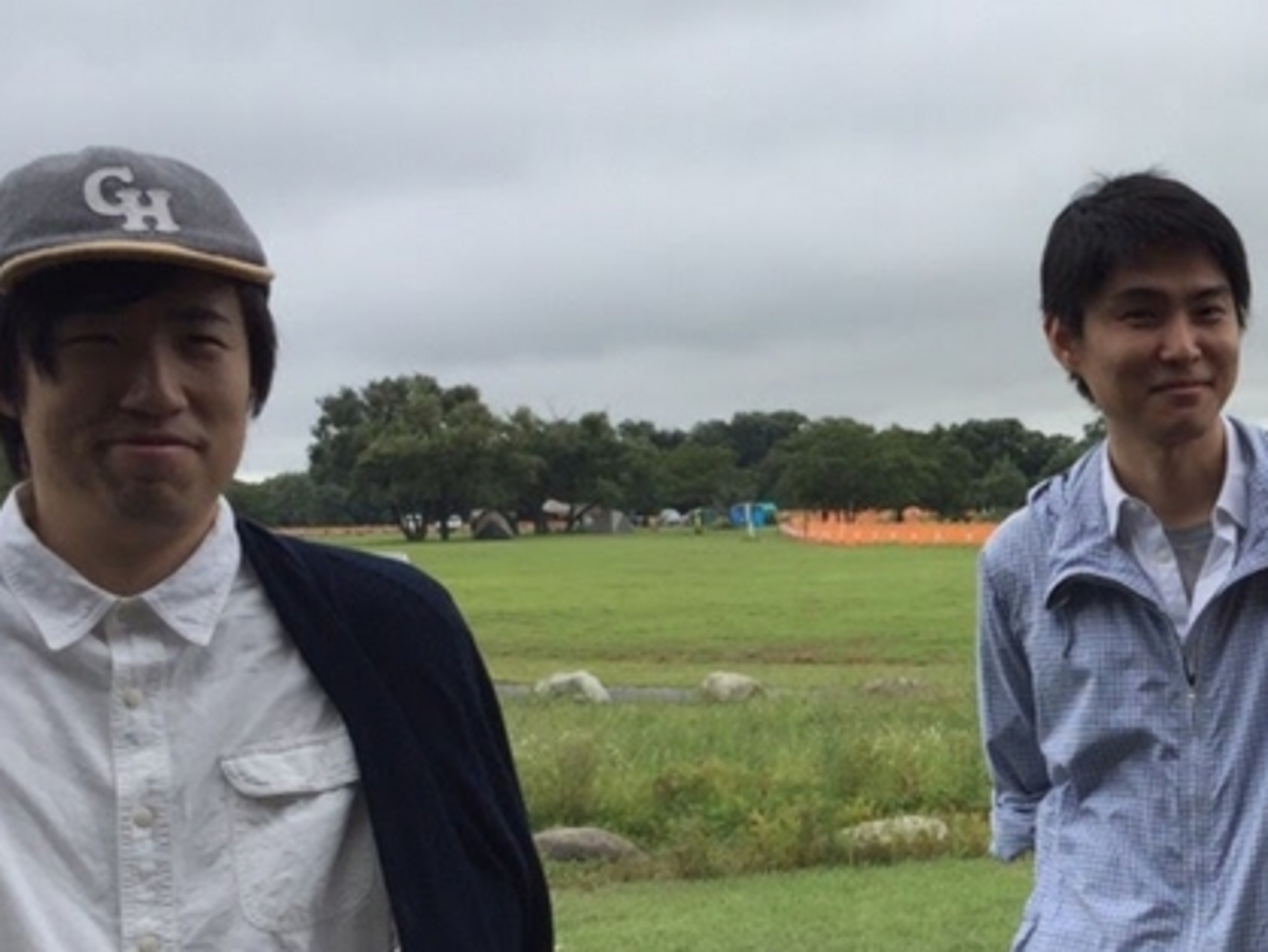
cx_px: 1307
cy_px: 709
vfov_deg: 20.6
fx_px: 2602
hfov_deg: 25.8
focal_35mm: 71
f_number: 2.2
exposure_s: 1/719
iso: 32
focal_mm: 4.15
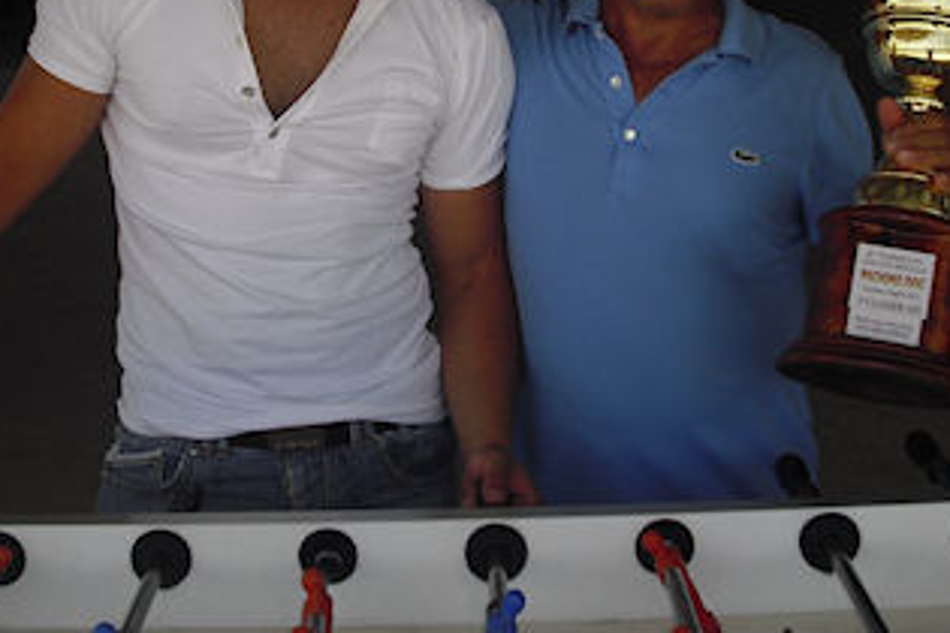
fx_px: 1847
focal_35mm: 70
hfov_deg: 28.8
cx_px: 434
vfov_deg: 19.1
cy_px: 69
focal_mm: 6.3
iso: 64
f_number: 7.8
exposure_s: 1/100
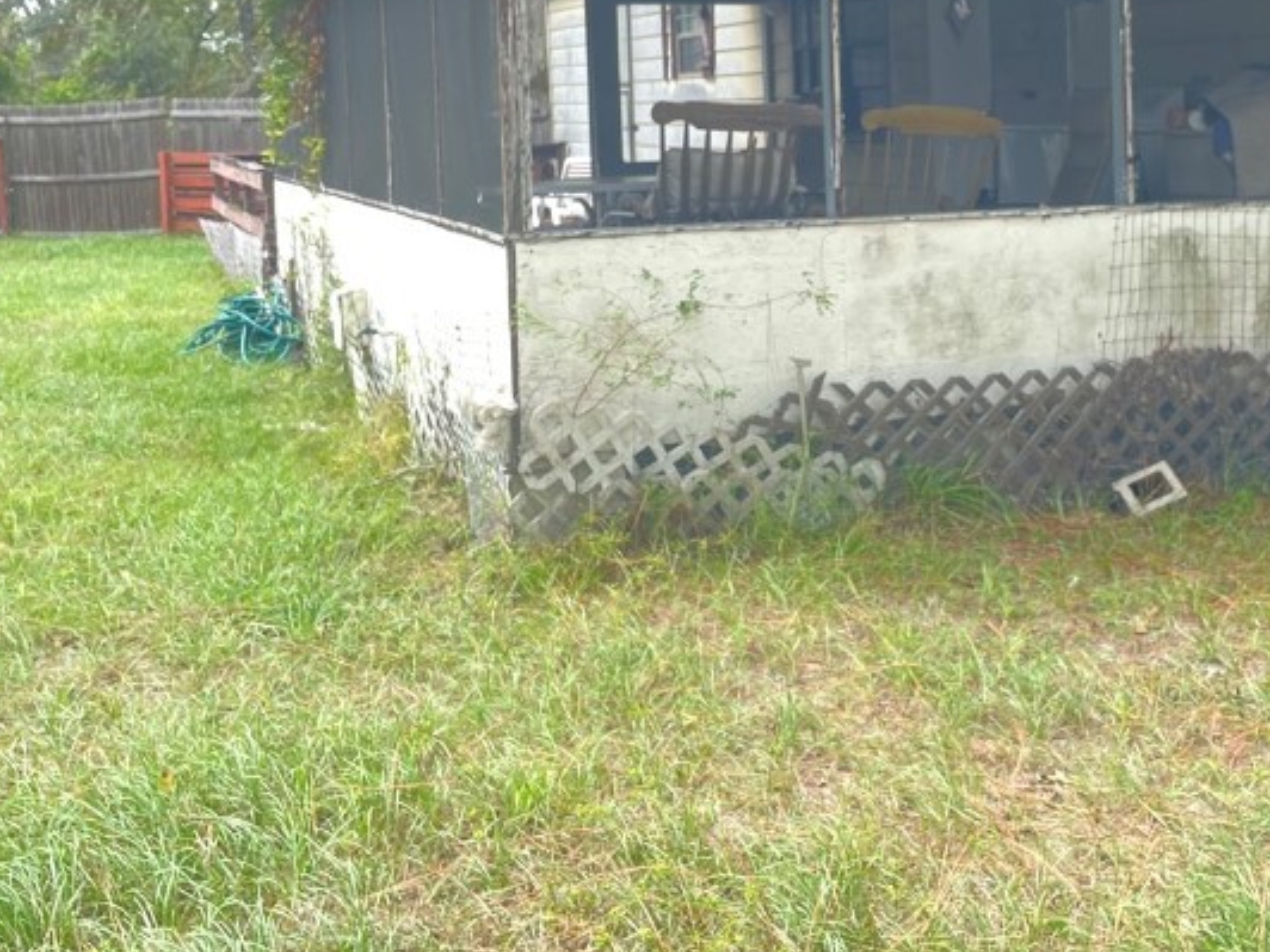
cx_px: 807
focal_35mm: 50
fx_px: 1834
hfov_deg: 37.9
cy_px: 196
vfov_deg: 28.5
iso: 32
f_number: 1.6
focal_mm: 4.2
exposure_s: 1/121
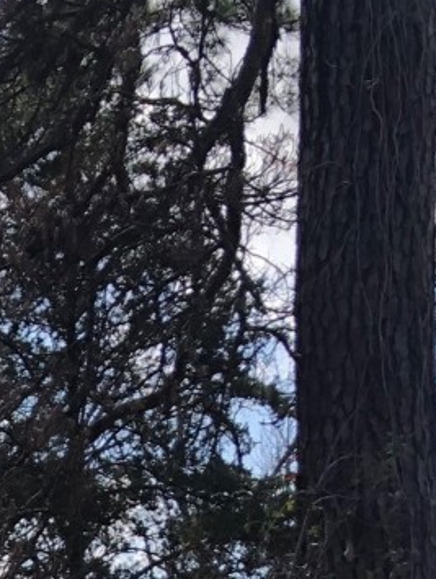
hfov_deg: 11.5
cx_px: -325
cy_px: 1205
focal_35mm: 121
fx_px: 2028
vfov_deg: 13.6
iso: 20
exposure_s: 1/810
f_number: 1.8
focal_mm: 4
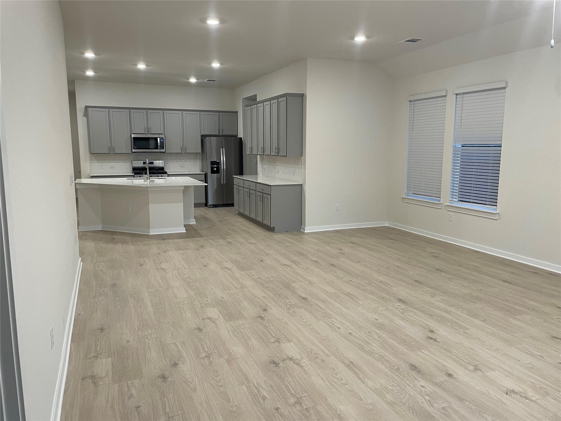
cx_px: 280
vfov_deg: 53.1
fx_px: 421
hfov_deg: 67.3
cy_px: 210
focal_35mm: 26
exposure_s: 1/60
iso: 80
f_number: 1.6
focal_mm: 4.2
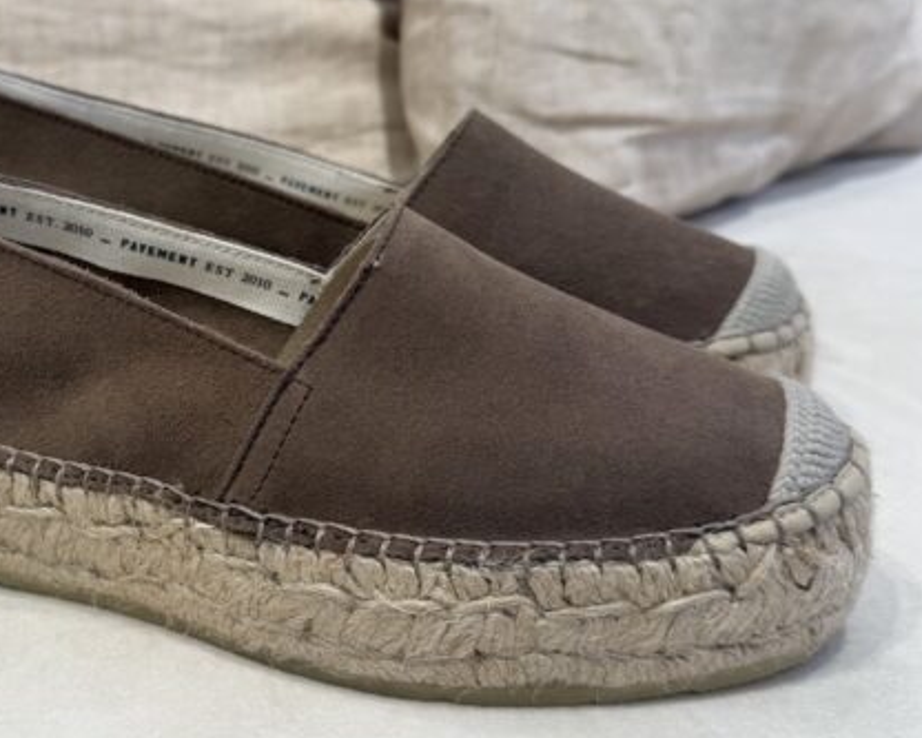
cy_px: 299
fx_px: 1228
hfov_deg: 40.5
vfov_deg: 33.4
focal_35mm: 45
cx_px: 295
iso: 64
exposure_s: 1/100
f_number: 1.78
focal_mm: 6.76
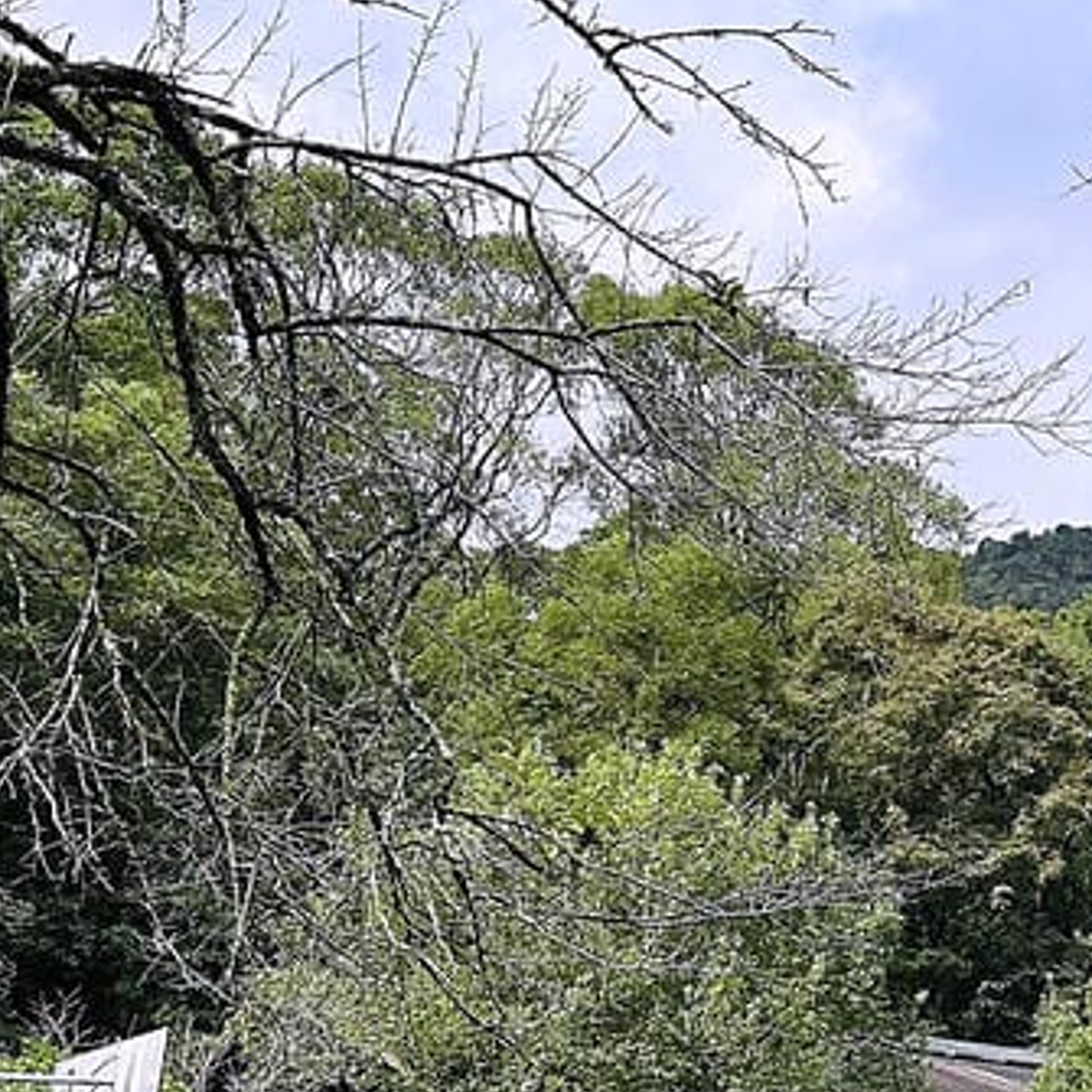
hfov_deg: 21.9
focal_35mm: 76
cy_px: 551
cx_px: 1112
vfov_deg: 22.8
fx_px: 2712
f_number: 1.78
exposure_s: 1/3058
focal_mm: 6.86
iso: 80
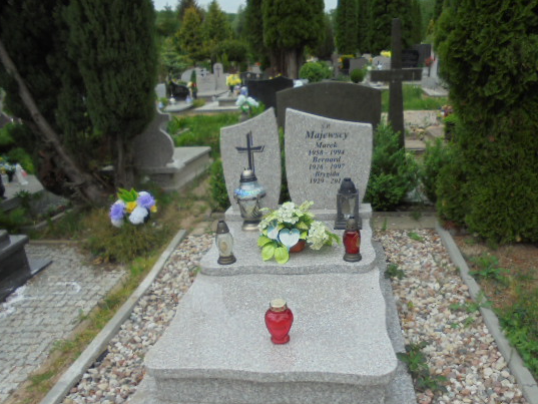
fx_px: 482
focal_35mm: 31
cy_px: 238
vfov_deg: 45.3
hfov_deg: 58.1
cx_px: 306
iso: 100
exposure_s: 1/160
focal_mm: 4.6
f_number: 3.5
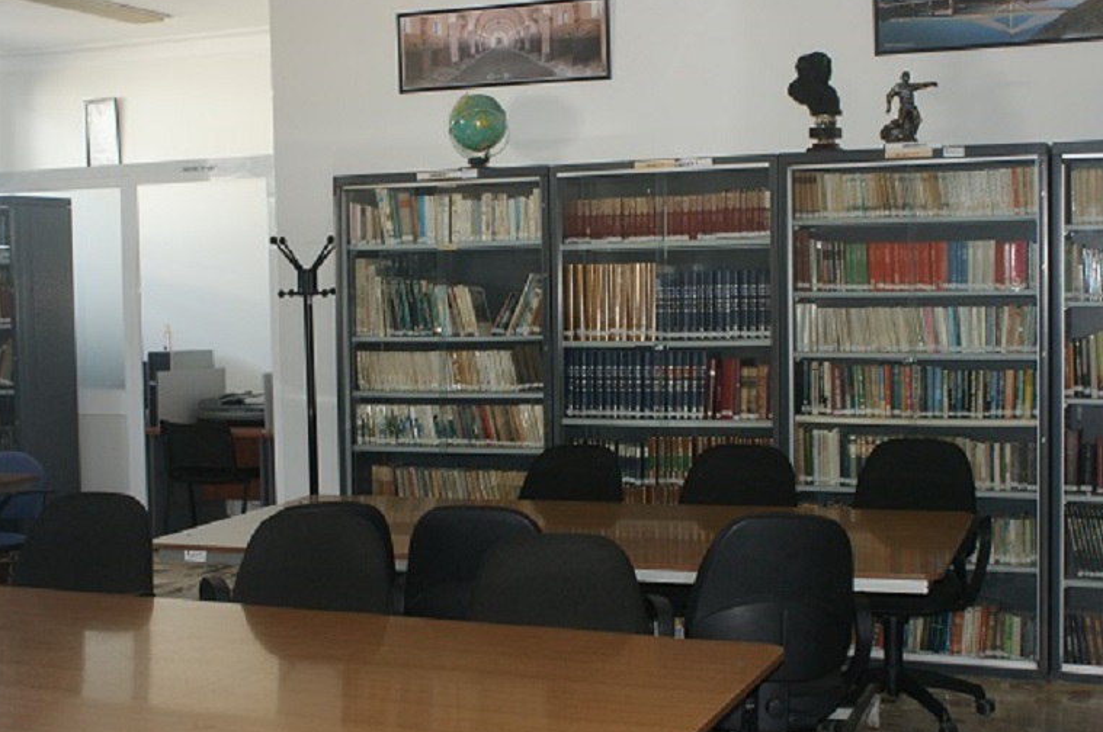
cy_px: 361
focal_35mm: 51
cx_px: 496
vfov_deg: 26.4
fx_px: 1561
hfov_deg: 38.9
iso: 400
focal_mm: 30
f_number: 5
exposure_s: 1/60
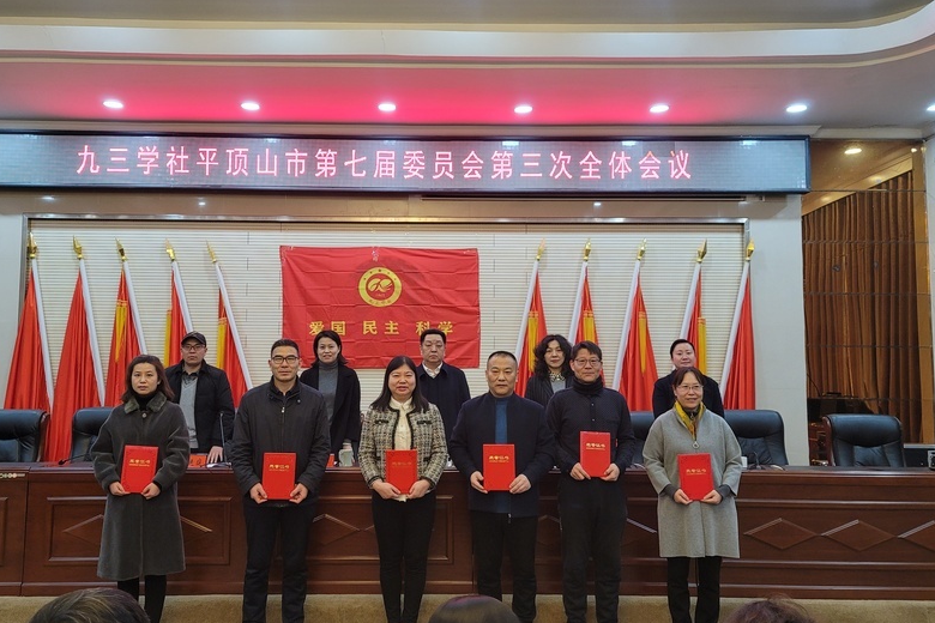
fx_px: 779
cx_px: 421
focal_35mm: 30
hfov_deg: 61.8
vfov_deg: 43.6
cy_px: 304
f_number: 1.8
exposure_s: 1/50
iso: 200
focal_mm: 7
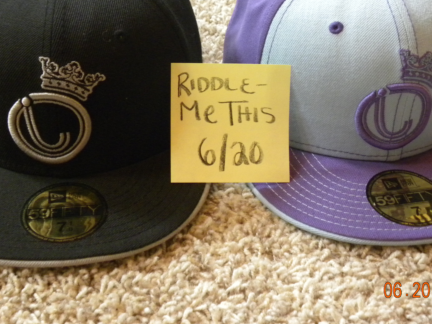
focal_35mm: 65
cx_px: 209
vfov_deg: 22.5
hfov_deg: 29.8
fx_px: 811
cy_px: 109
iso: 400
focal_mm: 8.2
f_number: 3.2
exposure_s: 1/24.8
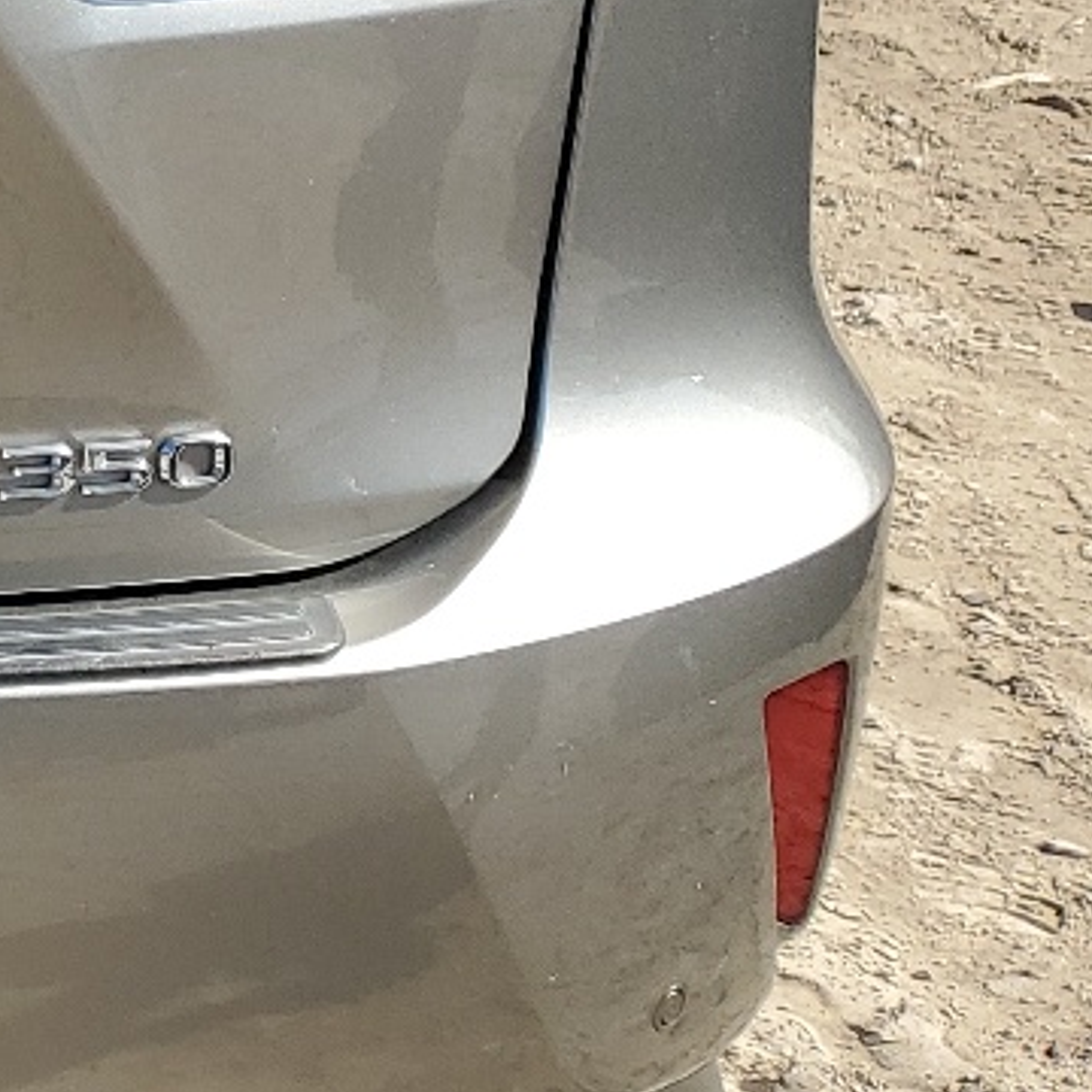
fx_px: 3640
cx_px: -1125
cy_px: -146
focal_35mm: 102
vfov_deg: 16.5
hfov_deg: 14.2
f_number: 1.5
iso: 50
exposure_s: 1/2500
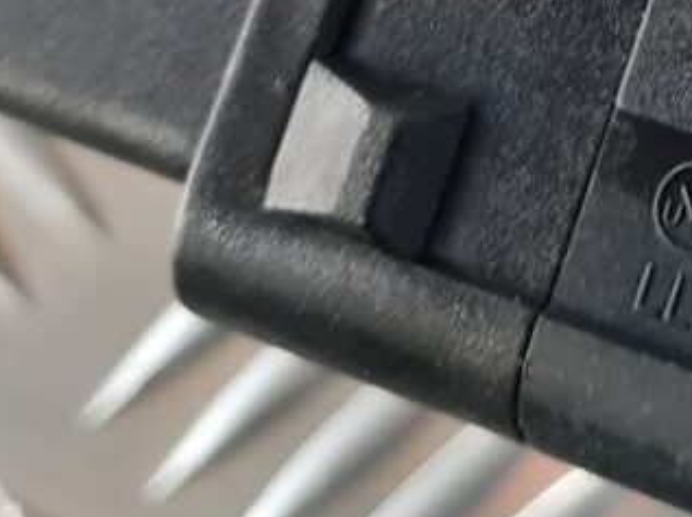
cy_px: -582
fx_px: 2296
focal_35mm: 115
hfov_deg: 16.3
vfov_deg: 11.4
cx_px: 891
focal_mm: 5.4
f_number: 1.8
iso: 250
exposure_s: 1/40
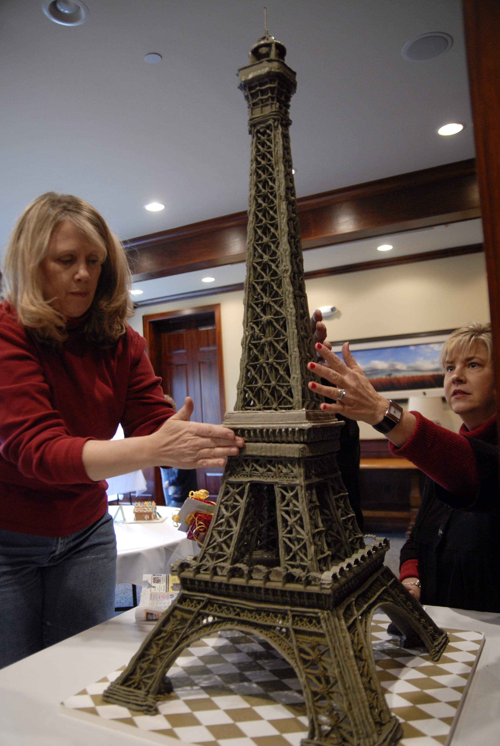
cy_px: 373
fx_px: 561
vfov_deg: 67.3
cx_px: 250
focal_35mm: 27
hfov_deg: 48.0
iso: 800
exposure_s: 1/60
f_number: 2.8
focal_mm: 18
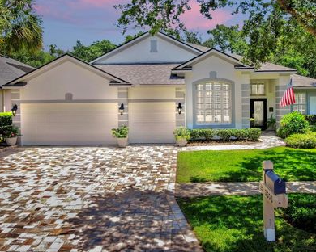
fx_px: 281
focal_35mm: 30
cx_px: 175
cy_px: 106
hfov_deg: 58.6
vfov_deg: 48.3
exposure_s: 1/1000
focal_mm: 4.39
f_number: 2.8
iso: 110
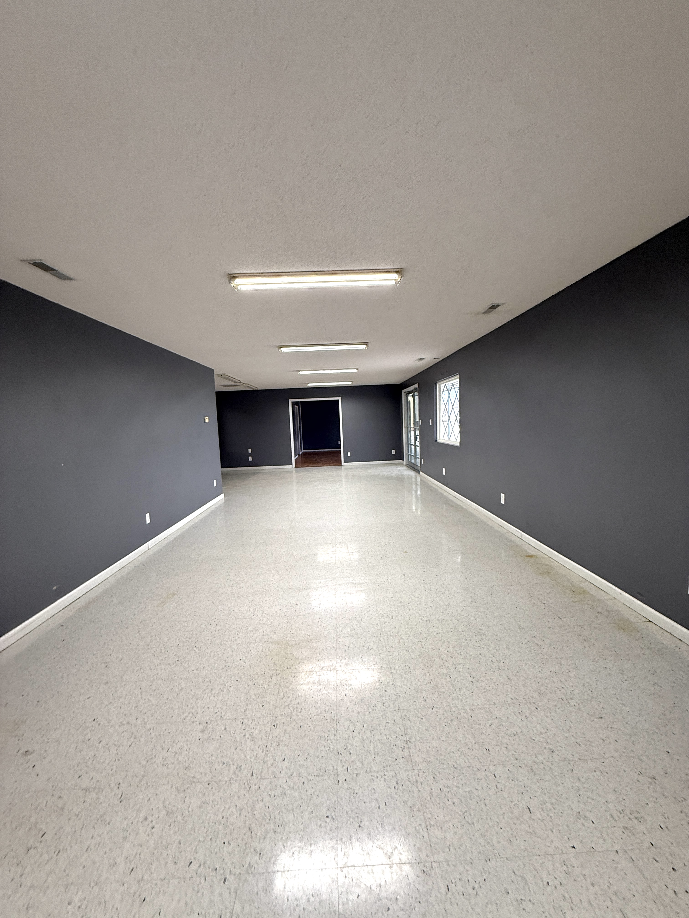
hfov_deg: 85.7
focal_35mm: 14
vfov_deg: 102.1
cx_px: 344
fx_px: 372
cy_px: 459
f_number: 2.2
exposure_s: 1/120
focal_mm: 2.22
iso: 160
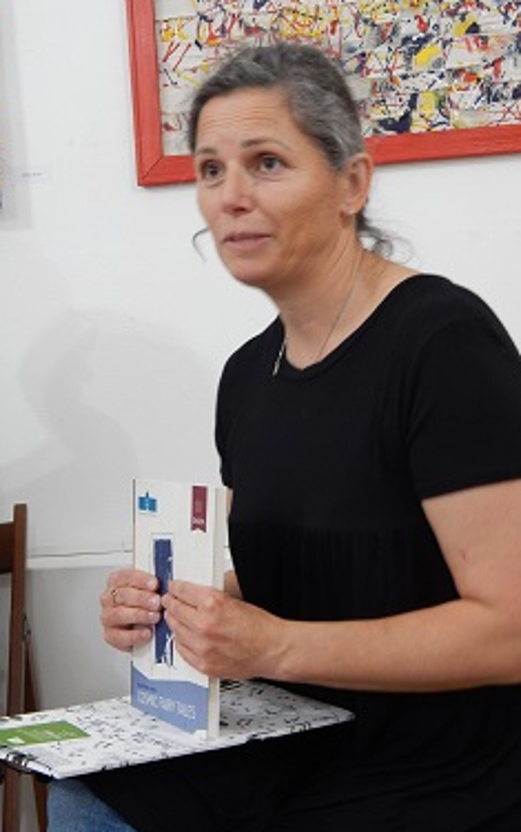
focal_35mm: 59
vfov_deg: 34.5
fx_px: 1338
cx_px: 294
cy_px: 417
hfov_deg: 22.0
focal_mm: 9.7
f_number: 3.8
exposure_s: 1/8
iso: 400
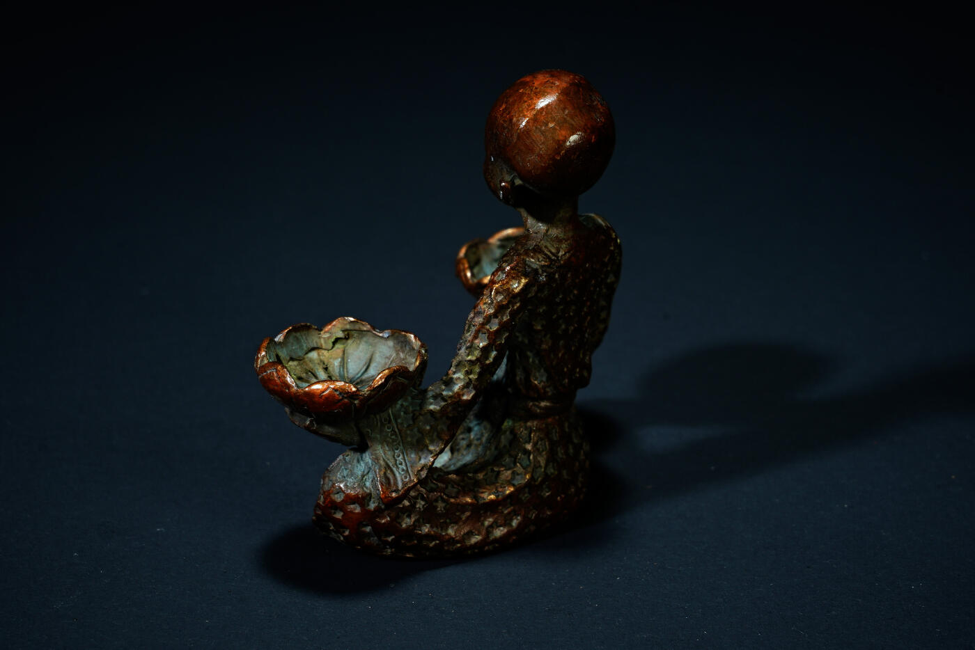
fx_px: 3684
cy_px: 325
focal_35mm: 136
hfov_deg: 15.1
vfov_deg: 10.1
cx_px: 488
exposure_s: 1/160
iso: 100
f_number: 18
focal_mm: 91
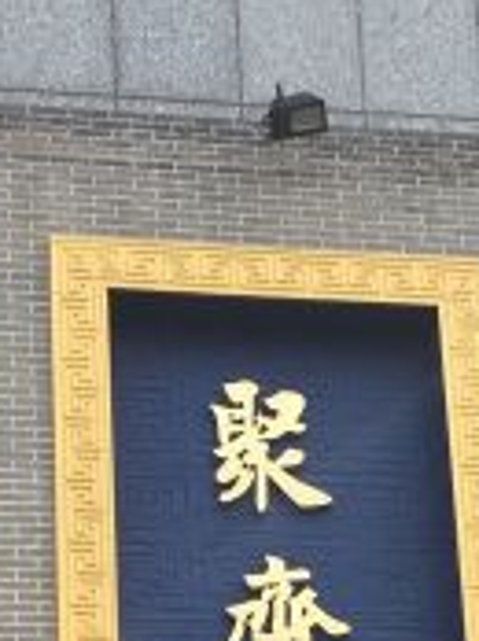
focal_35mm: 117
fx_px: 2164
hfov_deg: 12.6
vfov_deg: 15.4
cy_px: 984
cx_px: 267
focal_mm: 4.15
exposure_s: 1/475
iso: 25
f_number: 2.2
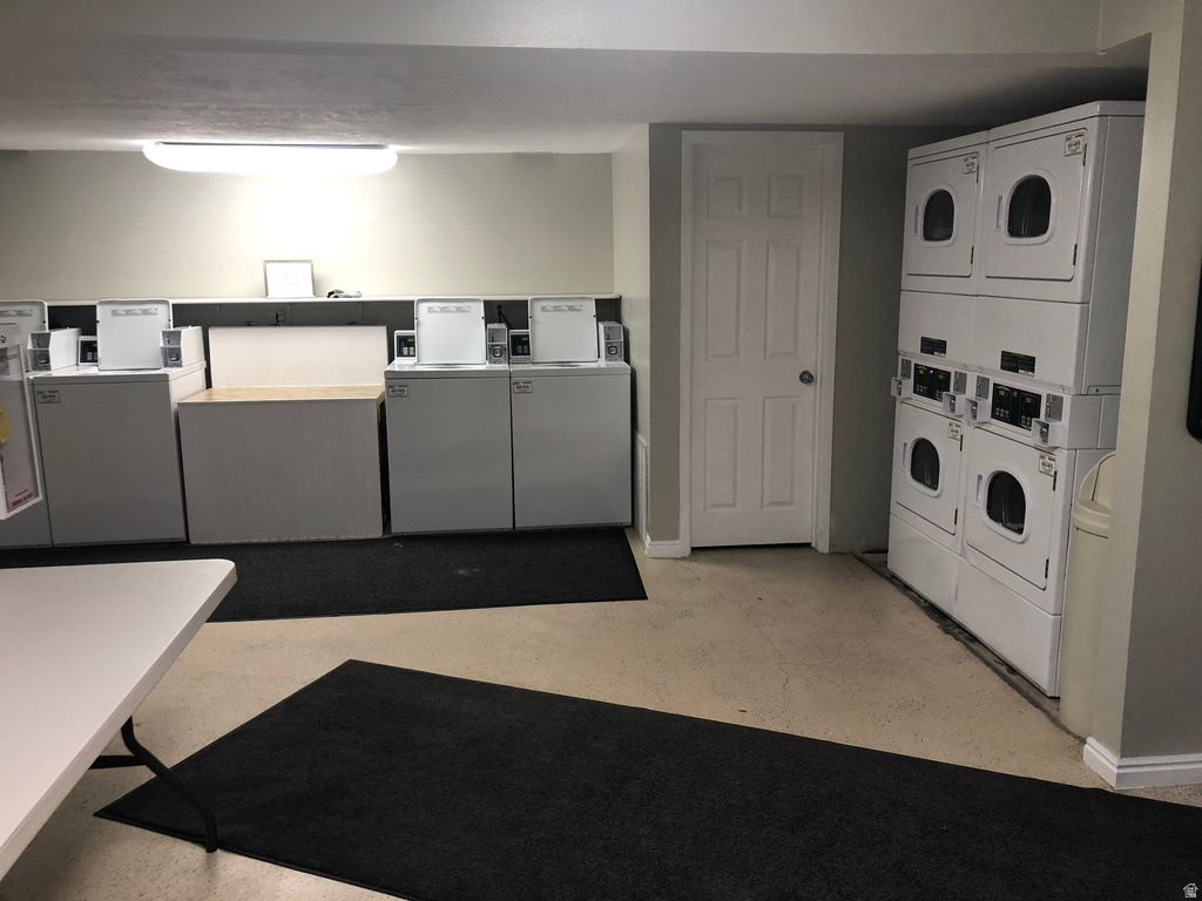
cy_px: 450
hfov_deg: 63.4
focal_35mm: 28
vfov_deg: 49.7
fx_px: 972
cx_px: 601
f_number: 1.8
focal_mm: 3.99
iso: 40
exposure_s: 1/30
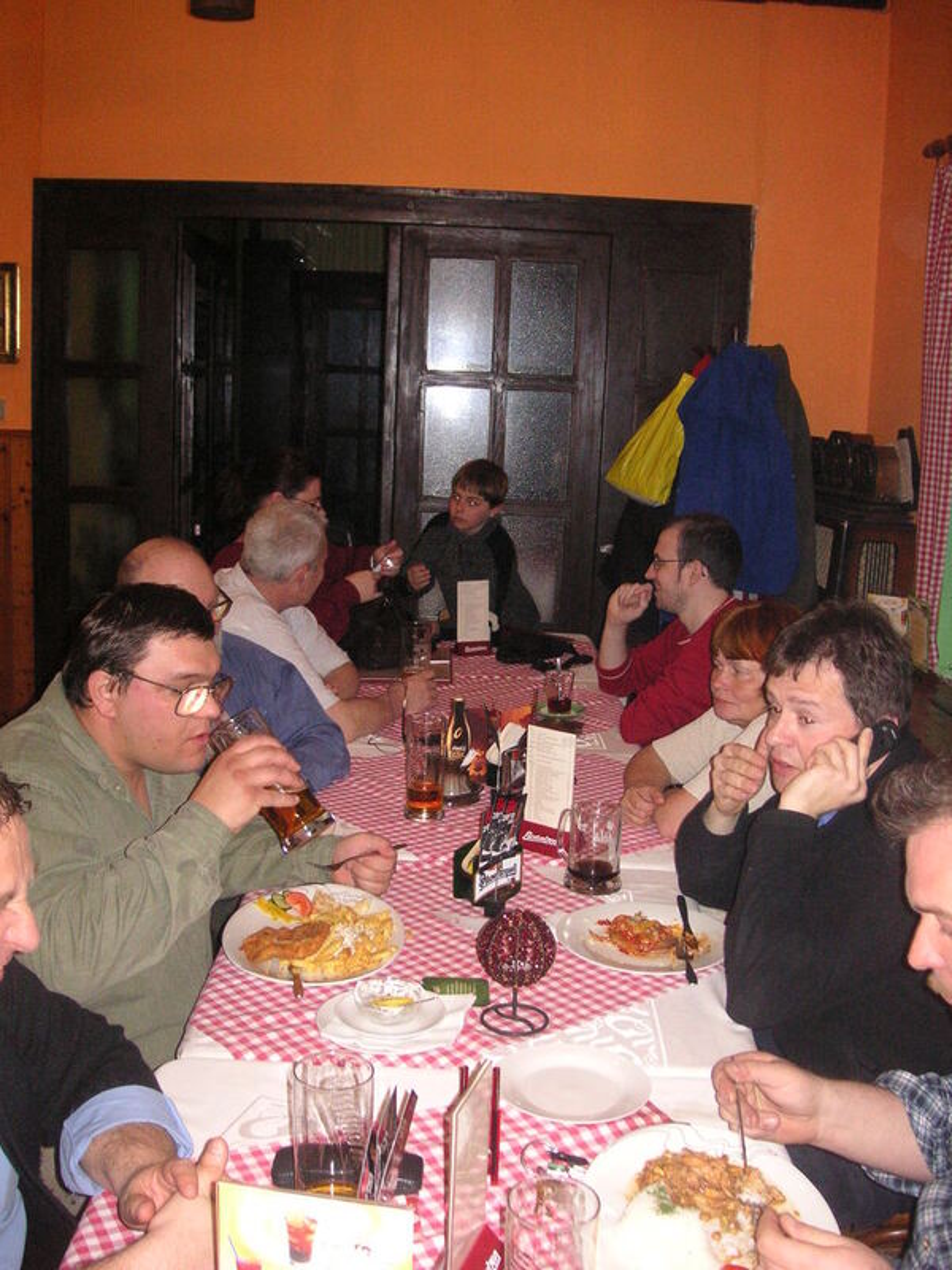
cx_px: 476
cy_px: 635
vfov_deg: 50.1
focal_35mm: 37
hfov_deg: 38.7
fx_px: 1357
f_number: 2.8
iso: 160
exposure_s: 1/45
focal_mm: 6.1
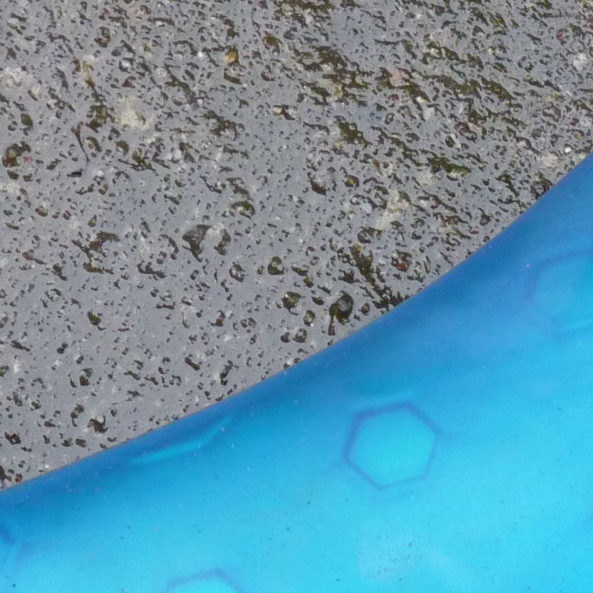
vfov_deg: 9.6
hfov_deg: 9.6
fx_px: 3527
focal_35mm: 182
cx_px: 557
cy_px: 571
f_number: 3
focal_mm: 8
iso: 250
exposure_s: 1/30
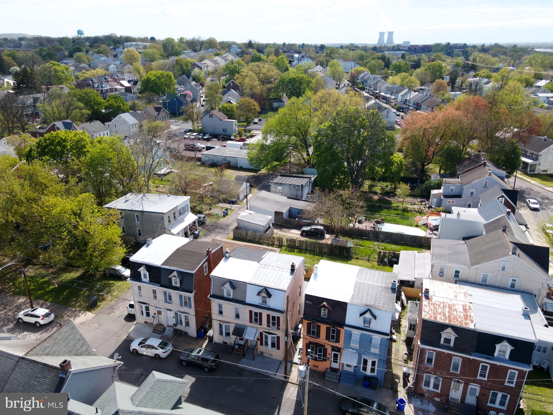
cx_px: 276
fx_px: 383
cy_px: 208
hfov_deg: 71.6
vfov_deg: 56.8
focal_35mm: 24
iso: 200
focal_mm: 4.5
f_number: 2.8
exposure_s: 1/640
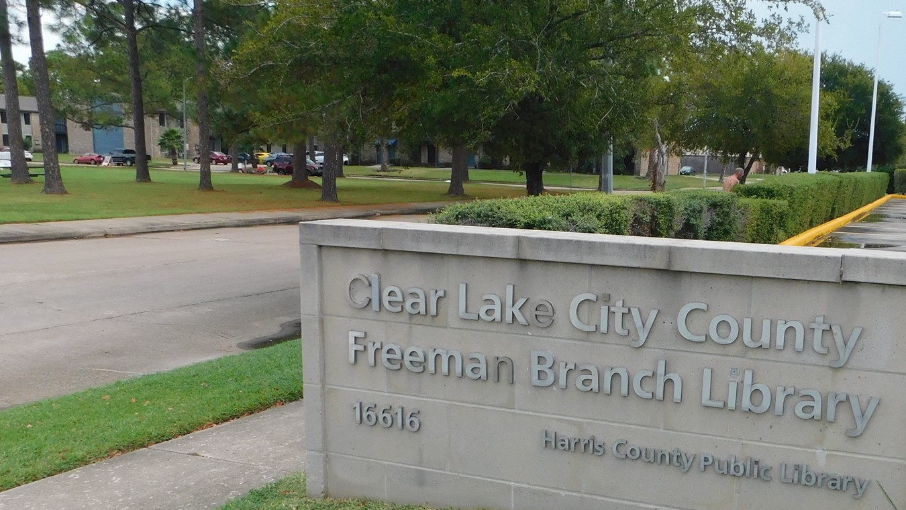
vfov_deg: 30.9
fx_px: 913
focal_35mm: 38
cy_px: 350
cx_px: 601
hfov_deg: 51.8
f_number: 3
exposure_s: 1/800
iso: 125
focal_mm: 4
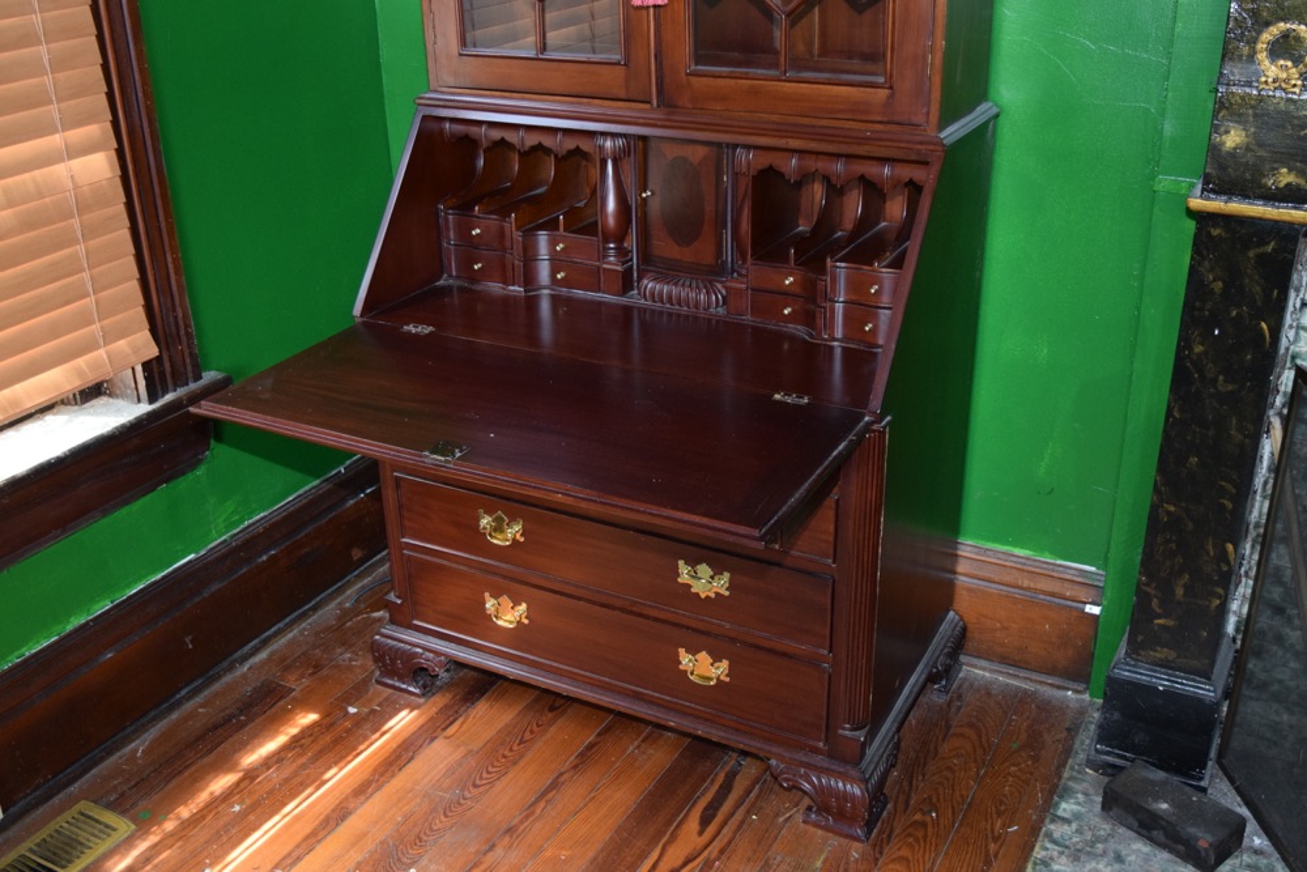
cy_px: 436
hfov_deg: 53.1
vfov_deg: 36.9
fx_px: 1307
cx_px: 654
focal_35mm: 36
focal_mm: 24
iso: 1600
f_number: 4
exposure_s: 1/60
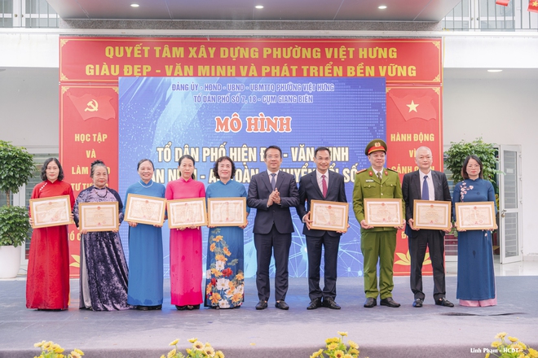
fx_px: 770
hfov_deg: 38.5
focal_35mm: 52
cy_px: 179
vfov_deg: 26.2
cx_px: 269
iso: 800
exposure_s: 1/200
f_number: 3.5
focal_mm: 51.5
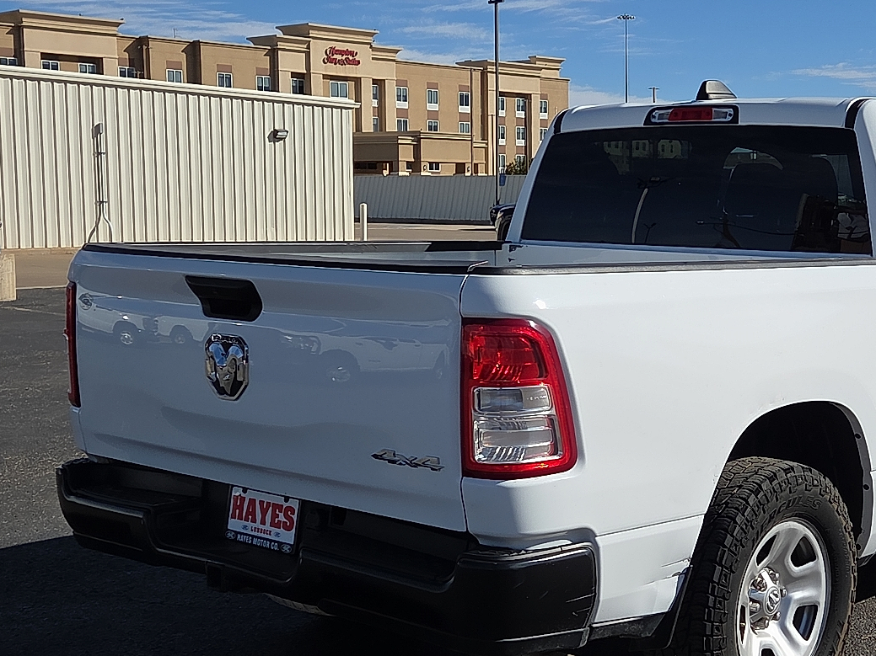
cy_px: 360
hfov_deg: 33.2
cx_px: 645
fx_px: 1442
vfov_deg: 25.6
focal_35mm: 57
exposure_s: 1/10000
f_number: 1.8
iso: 62
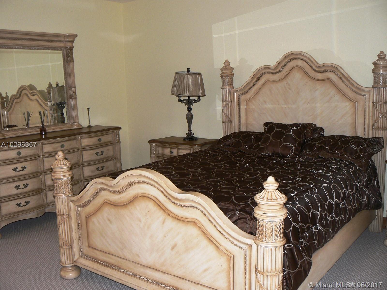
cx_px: 194
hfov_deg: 51.4
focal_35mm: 36
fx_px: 402
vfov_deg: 39.7
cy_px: 145
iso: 100
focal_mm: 6
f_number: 2.8
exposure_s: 1/30
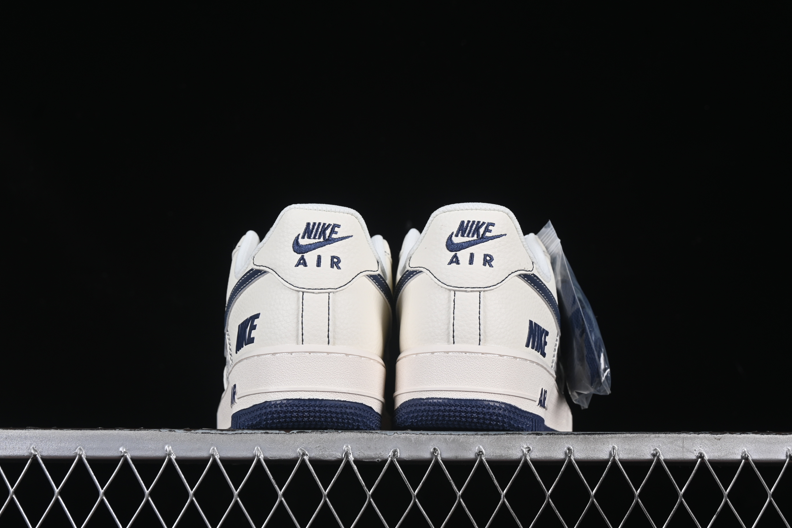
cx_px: 393
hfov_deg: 26.6
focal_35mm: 76
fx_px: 1672
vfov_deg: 18.0
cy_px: 263
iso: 160
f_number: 8
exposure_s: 1/80
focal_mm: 50
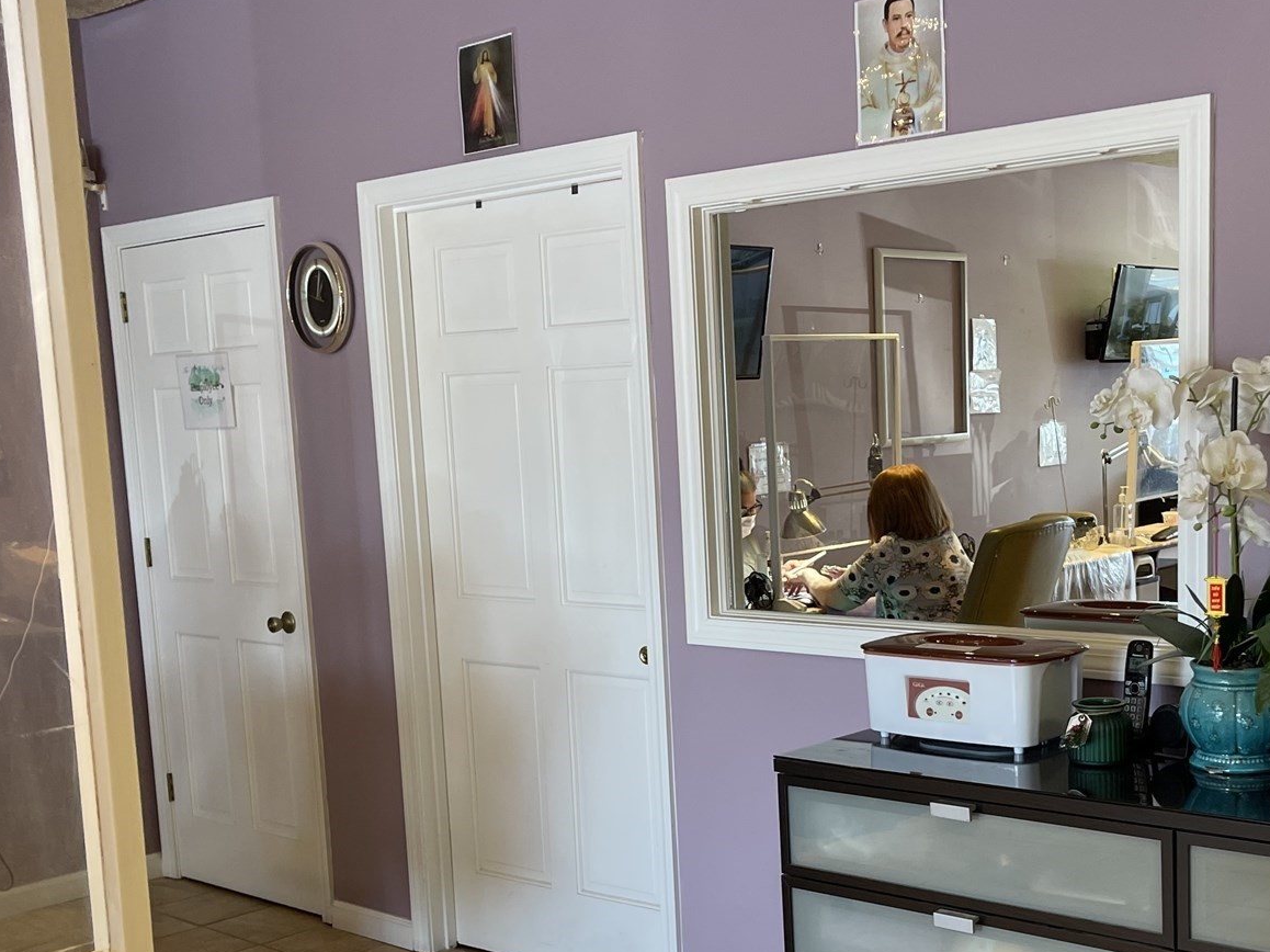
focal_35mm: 46
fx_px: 1687
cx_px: 769
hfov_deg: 41.0
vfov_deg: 31.2
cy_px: 643
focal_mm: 5.1
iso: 100
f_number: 1.6
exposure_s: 1/60
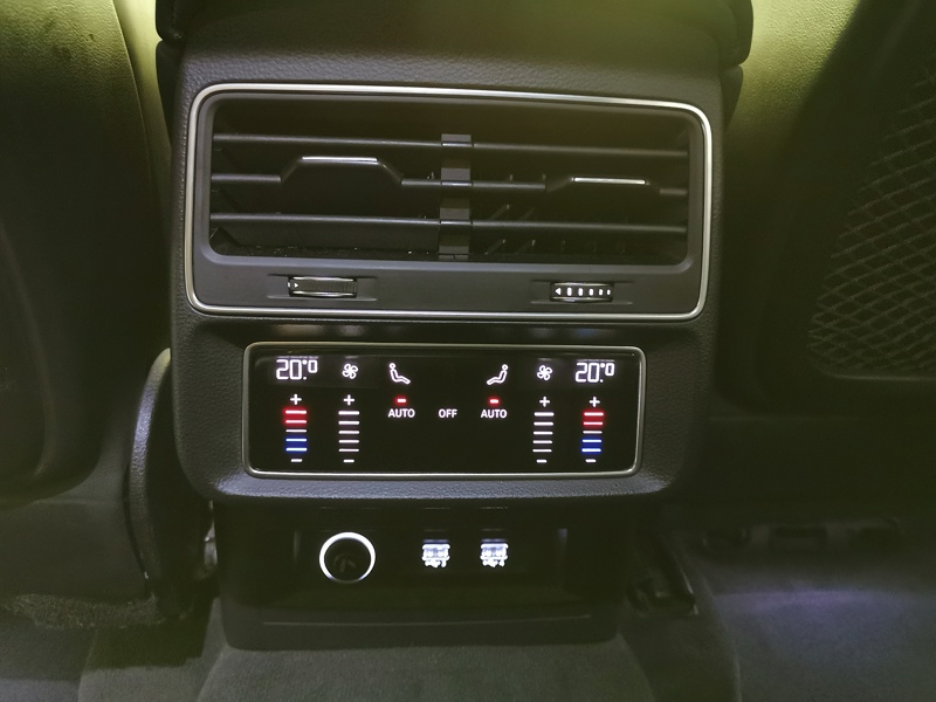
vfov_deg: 51.4
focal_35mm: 27
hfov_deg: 65.3
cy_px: 351
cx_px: 468
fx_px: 730
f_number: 1.8
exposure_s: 1/16.7
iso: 1600
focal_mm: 5.58
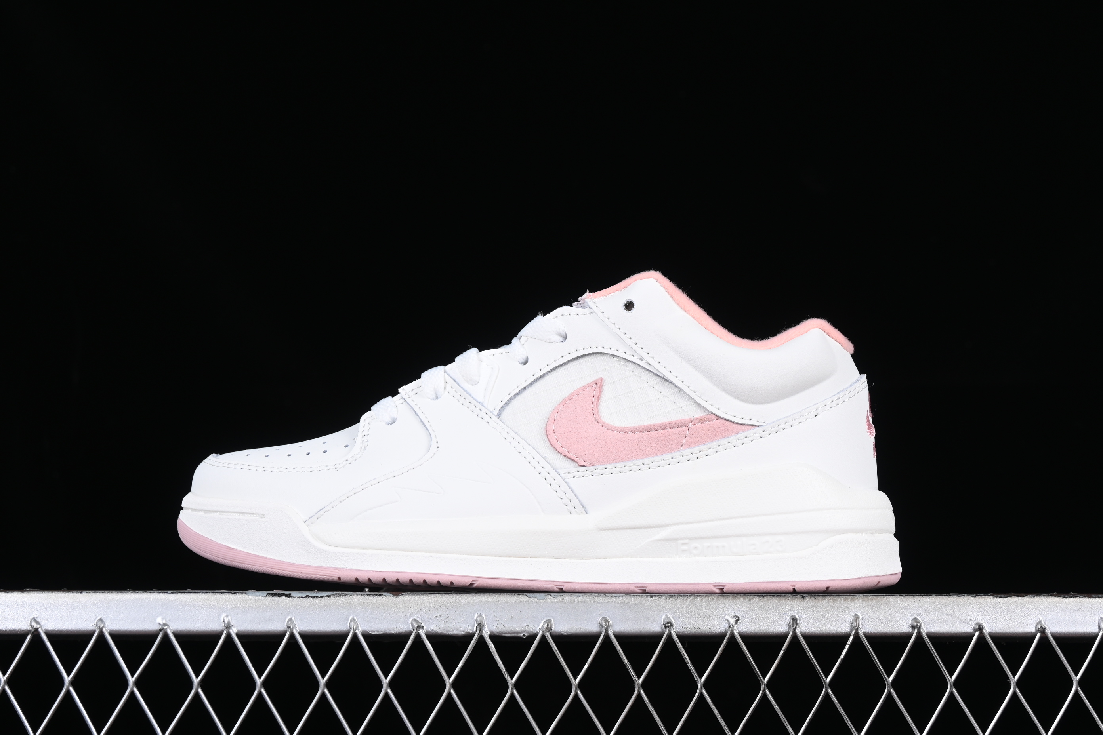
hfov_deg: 27.0
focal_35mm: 75
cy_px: 368
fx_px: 2298
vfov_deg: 18.2
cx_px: 552
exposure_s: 1/100
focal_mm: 50
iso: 160
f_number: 8
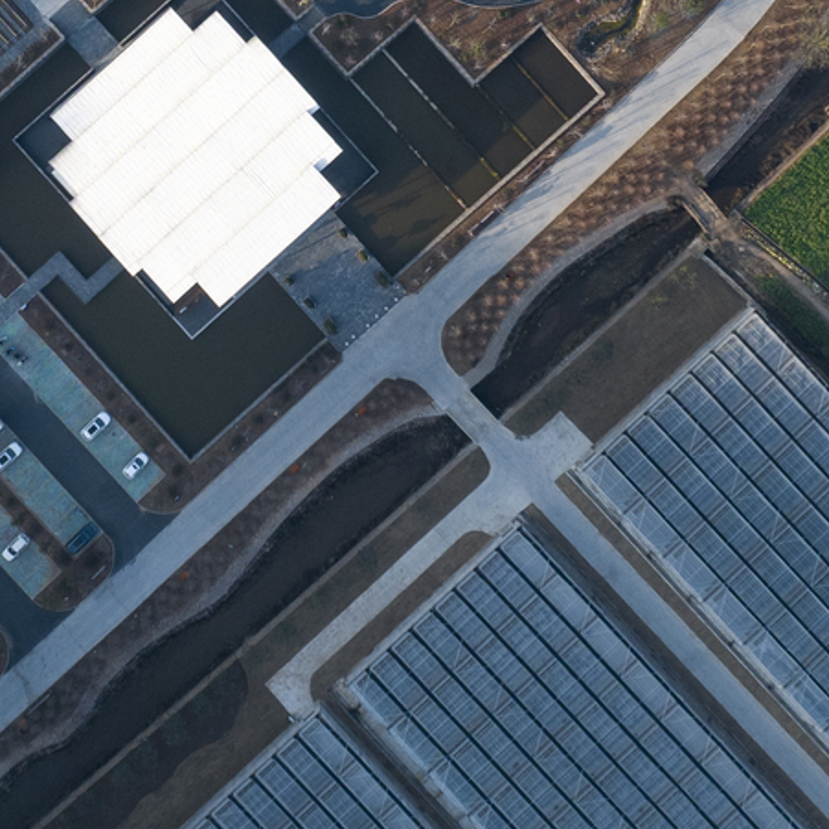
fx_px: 2547
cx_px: 237
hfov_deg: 18.4
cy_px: 121
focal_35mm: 94
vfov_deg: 18.3
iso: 100
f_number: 2.8
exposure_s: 1/800
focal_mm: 12.29
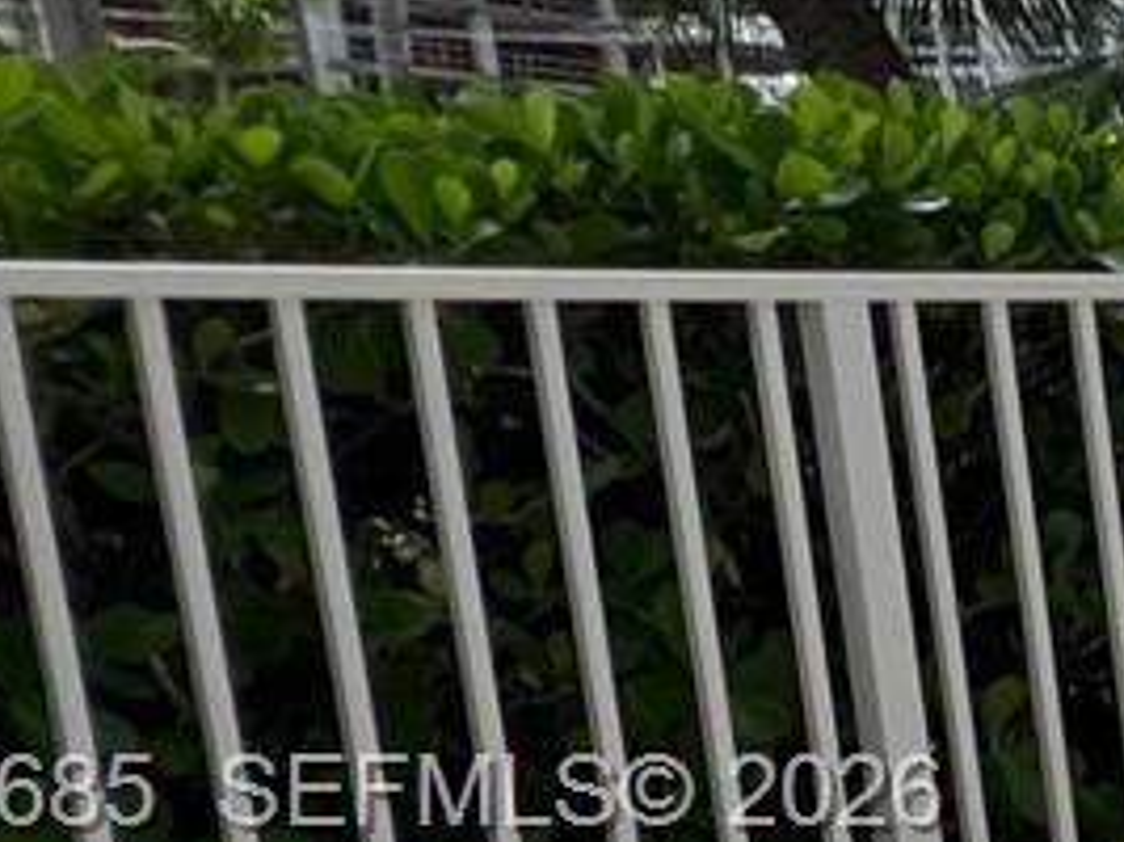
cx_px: 3002
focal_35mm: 78
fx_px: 2532
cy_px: 802
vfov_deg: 18.5
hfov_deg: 13.3
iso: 32
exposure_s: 1/1277
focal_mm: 1.57
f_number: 1.8
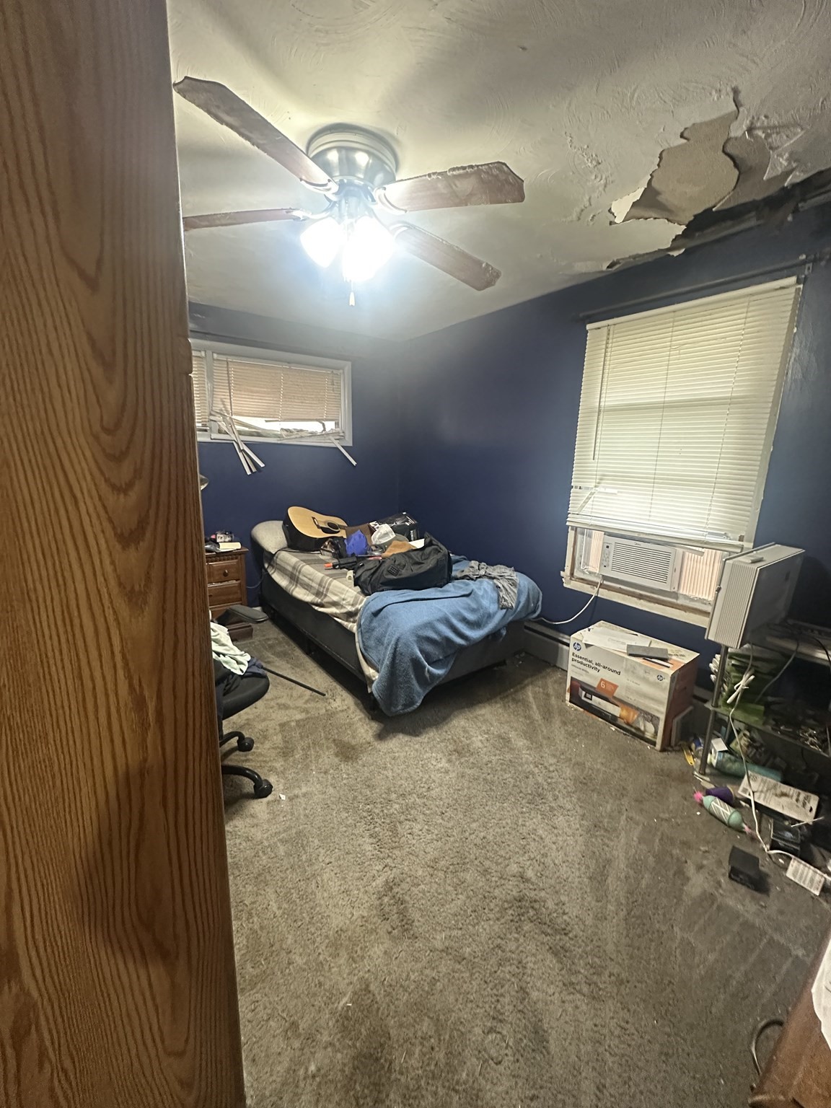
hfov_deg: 85.7
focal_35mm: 14
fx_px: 448
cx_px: 416
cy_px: 554
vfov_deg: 102.1
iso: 800
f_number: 2.2
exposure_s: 1/60
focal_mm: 2.22
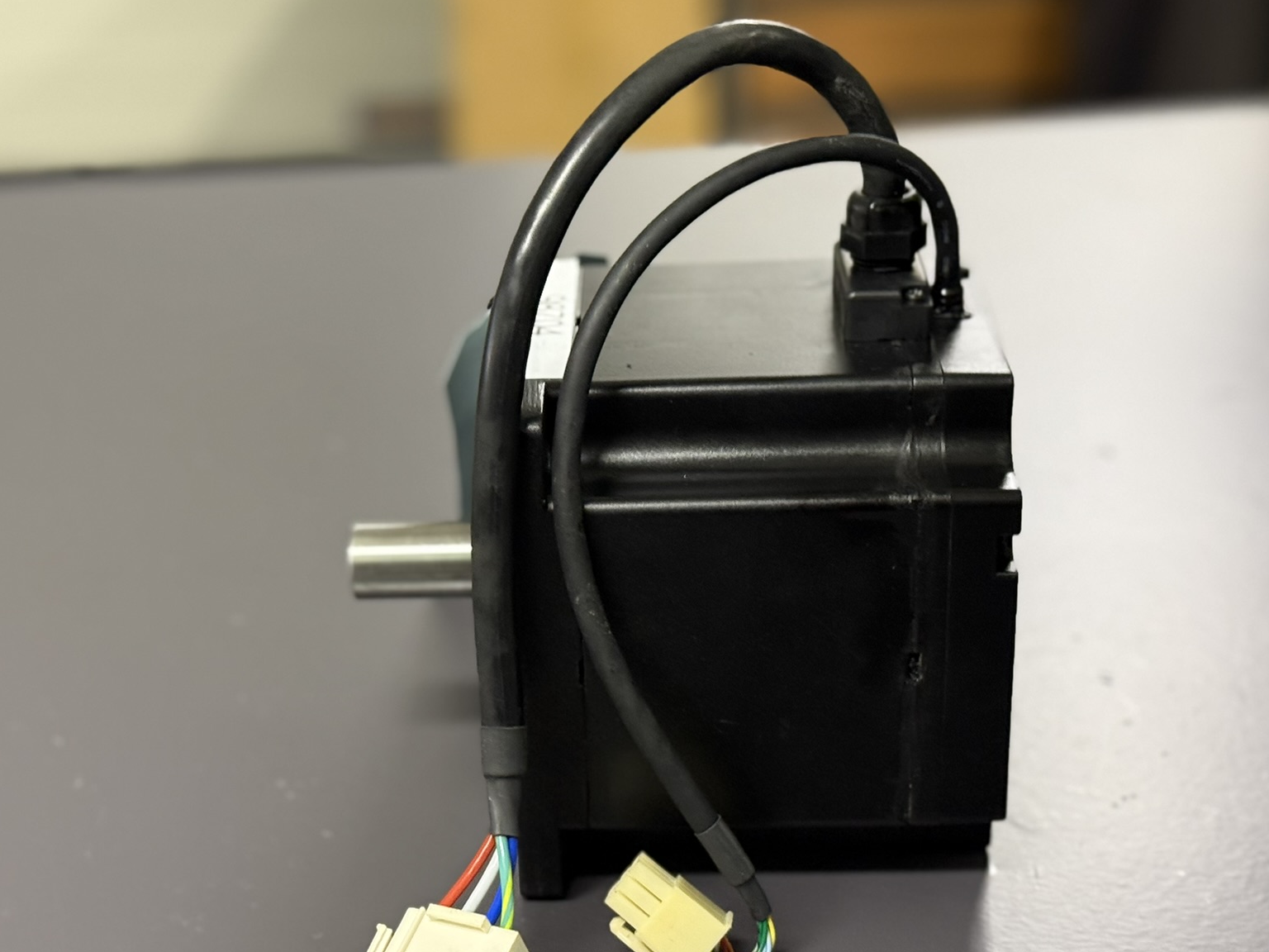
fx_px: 2346
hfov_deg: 30.2
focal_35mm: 64
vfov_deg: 22.9
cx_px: 540
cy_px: 552
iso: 250
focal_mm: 6.76
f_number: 1.78
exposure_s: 1/33
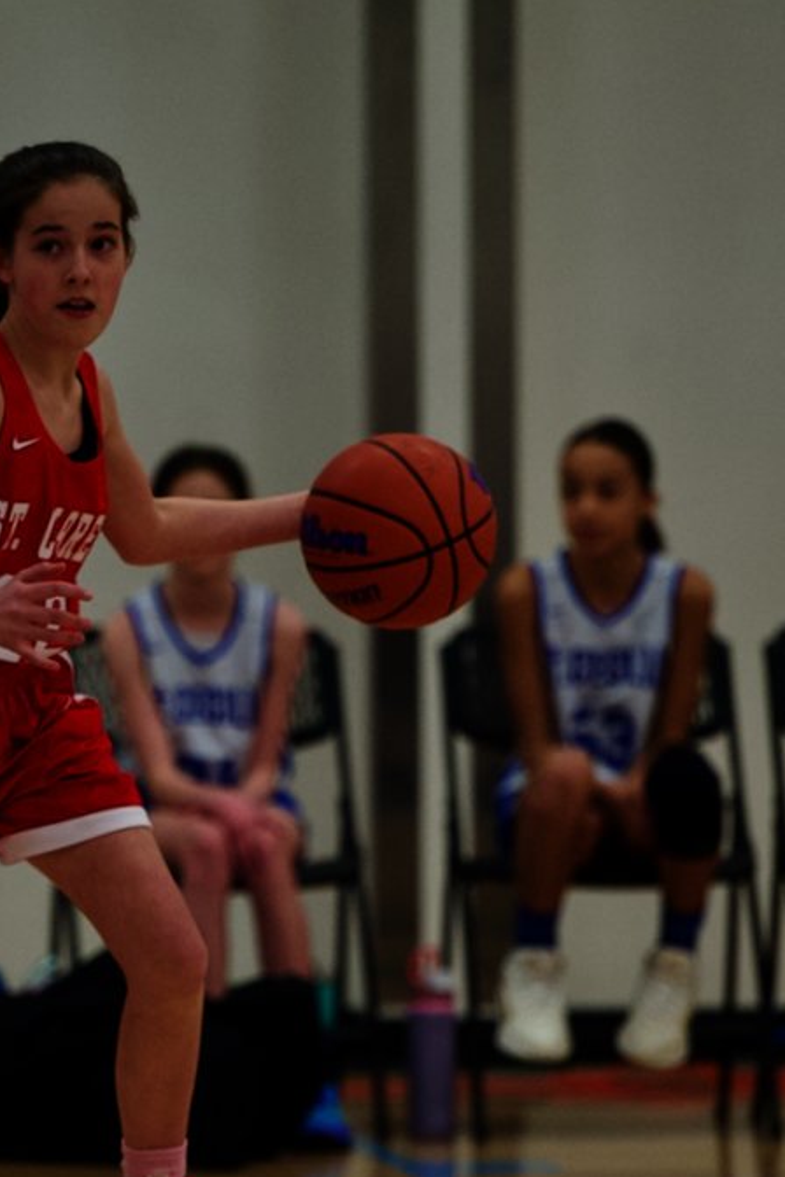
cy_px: 725
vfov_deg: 6.4
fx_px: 10597
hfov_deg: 4.2
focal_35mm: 324
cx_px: 230
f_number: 2.8
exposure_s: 1/1600
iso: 5000
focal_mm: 170
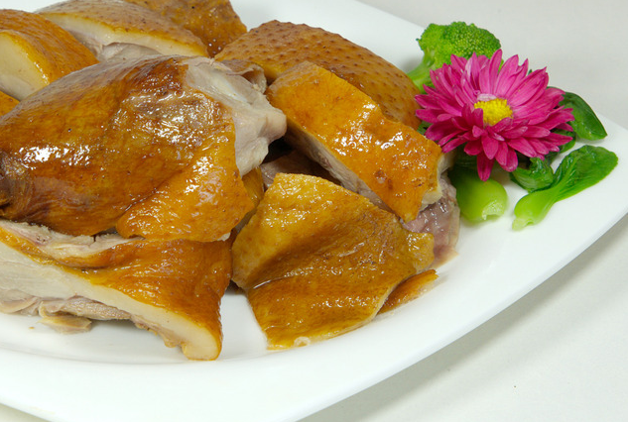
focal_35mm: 273
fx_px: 4776
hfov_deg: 7.5
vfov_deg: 5.1
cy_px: 120
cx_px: 147
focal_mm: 96
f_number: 11
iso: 160
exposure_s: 1/30
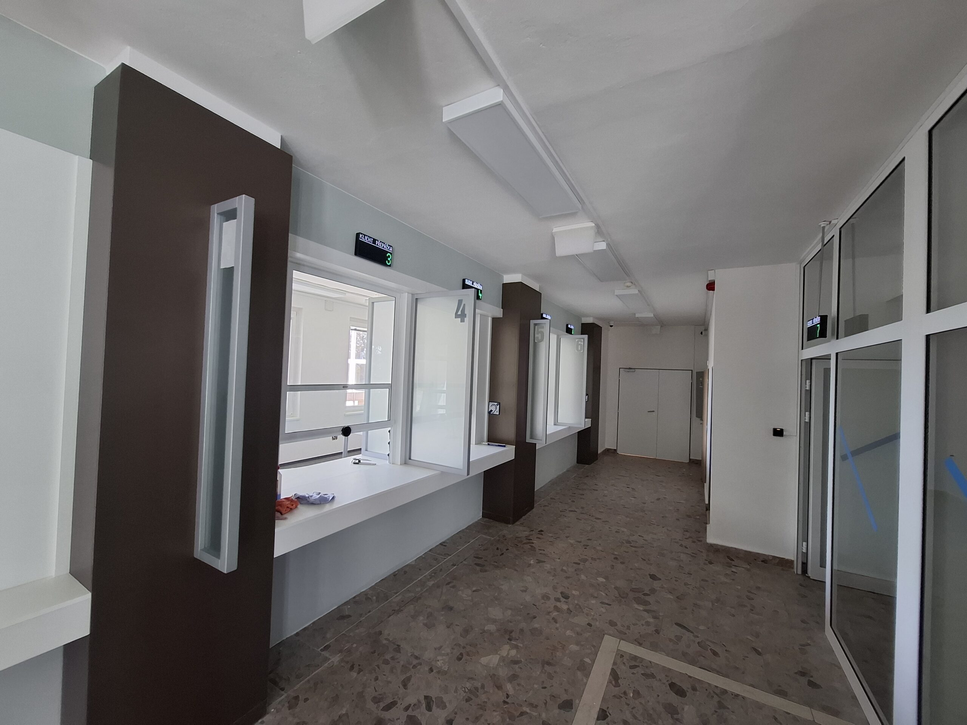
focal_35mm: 13
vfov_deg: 89.9
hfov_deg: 106.2
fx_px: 363
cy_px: 362
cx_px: 484
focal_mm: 1.74
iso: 100
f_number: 2.2
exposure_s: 1/50
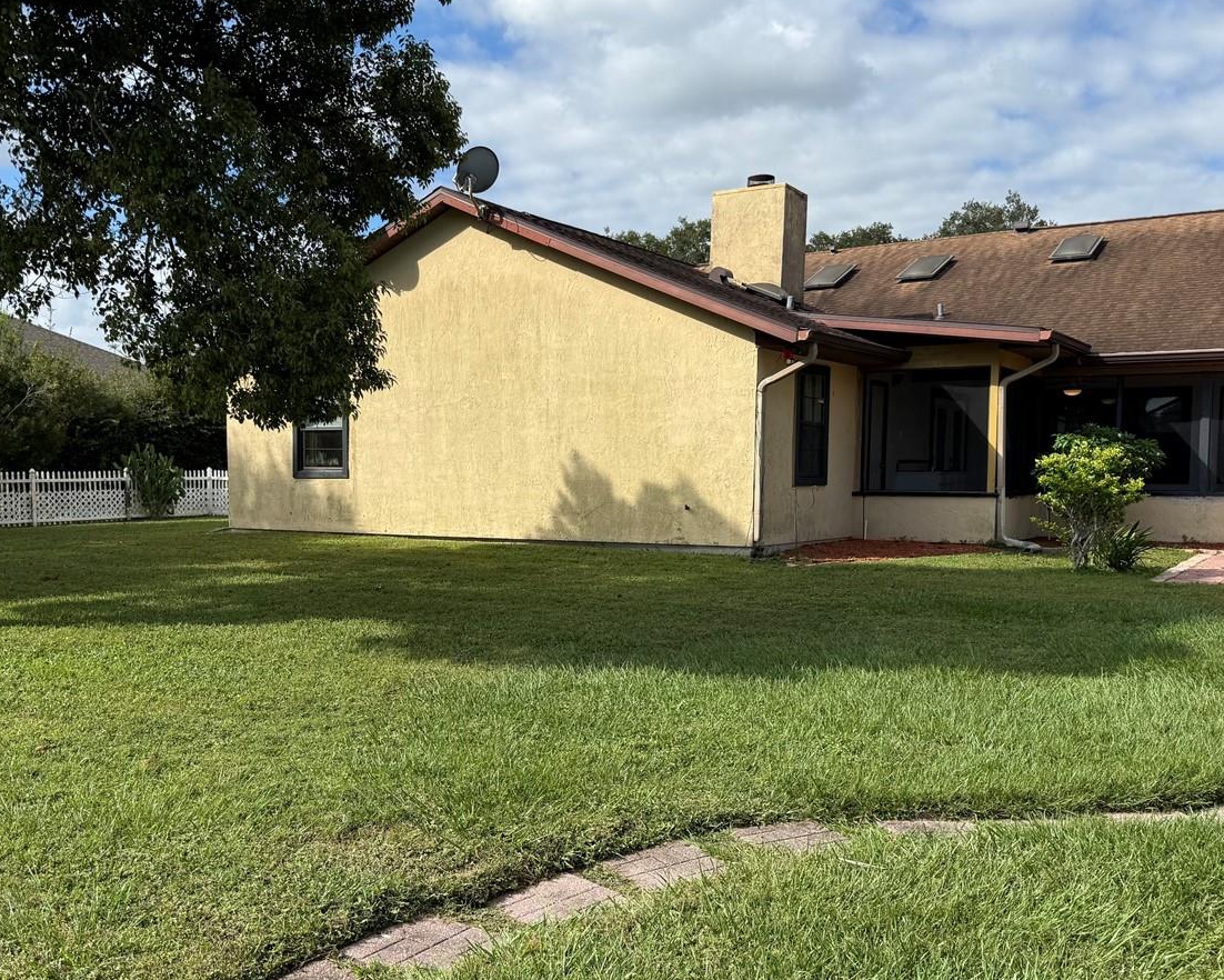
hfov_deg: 52.7
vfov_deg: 43.3
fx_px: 1232
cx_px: 541
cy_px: 549
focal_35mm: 34
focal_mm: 6.76
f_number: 1.78
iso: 80
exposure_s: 1/4405
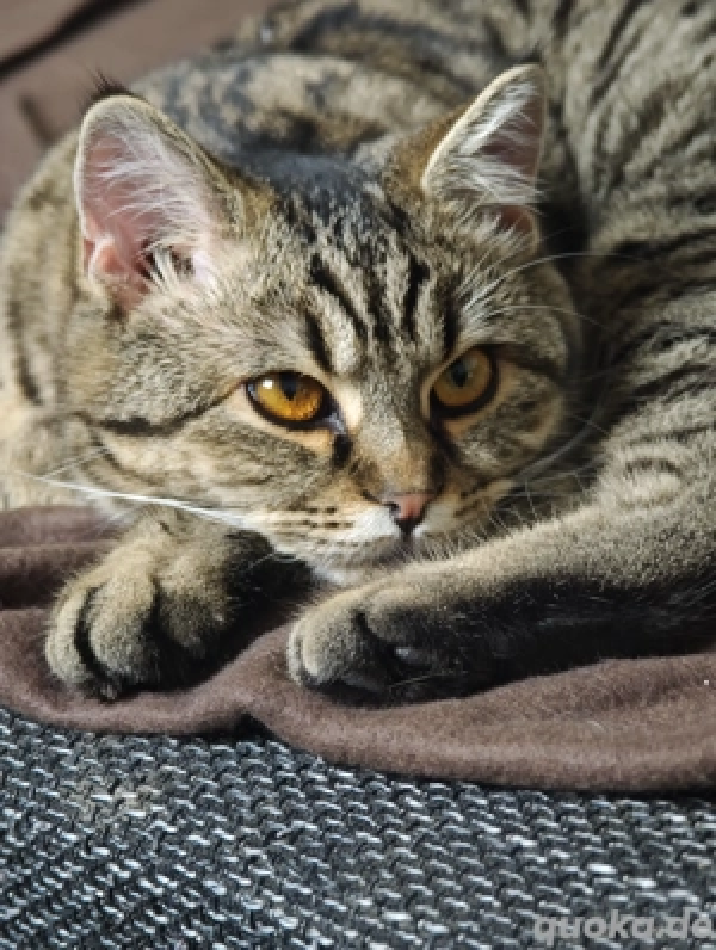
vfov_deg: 19.6
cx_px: 358
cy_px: 475
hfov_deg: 14.8
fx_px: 2749
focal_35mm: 100
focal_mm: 25.1
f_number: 2.6
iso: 5000
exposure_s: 1/32.9
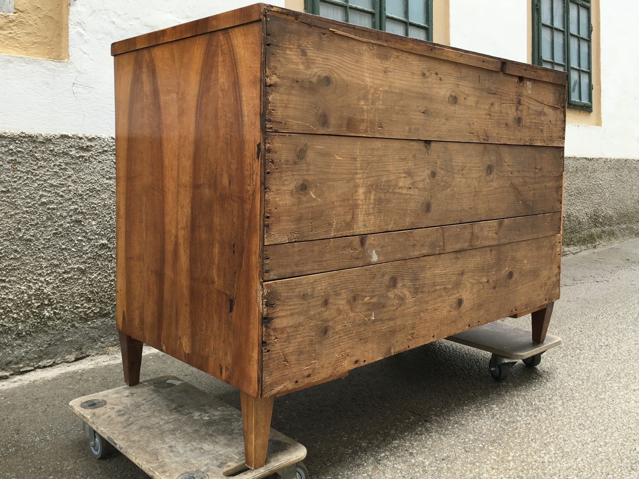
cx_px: 317
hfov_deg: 58.4
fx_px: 572
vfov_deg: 45.4
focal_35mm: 31
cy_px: 233
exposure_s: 1/129
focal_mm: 4.15
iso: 25
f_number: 2.2
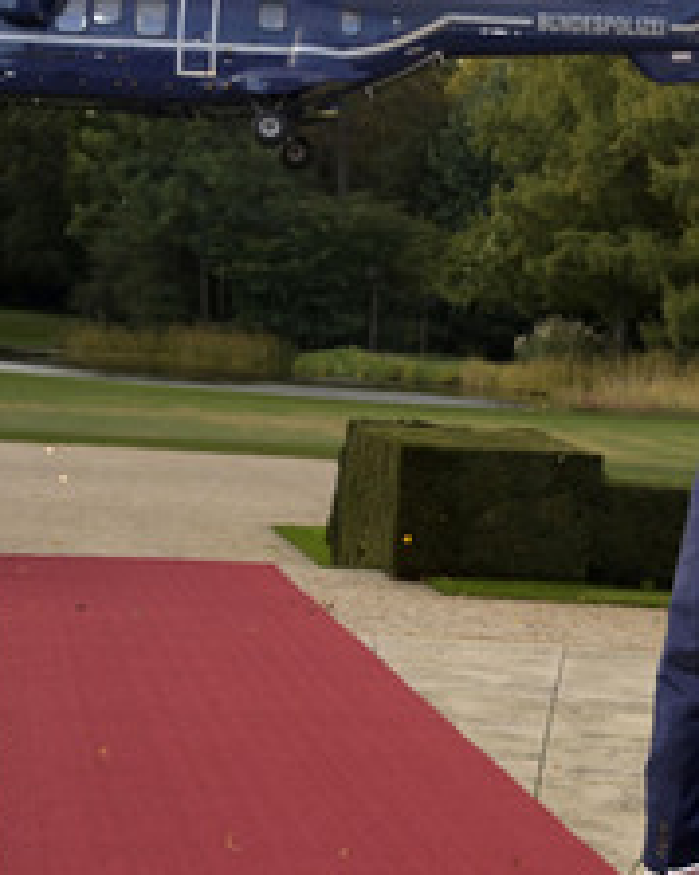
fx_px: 2356
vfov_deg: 21.0
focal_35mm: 91
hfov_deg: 16.7
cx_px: 583
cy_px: 400
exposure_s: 1/250
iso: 1000
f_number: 6.3
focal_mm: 48
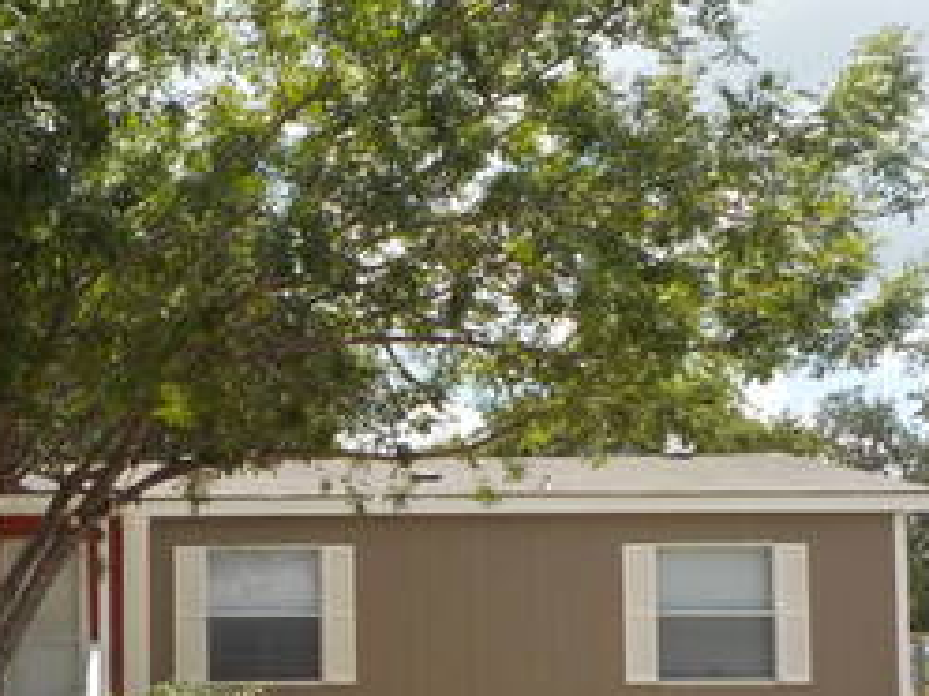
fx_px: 1664
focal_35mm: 62
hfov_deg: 29.5
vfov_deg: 23.2
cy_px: 591
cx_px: 41
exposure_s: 1/1000
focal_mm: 4.1
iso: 125
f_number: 3.3
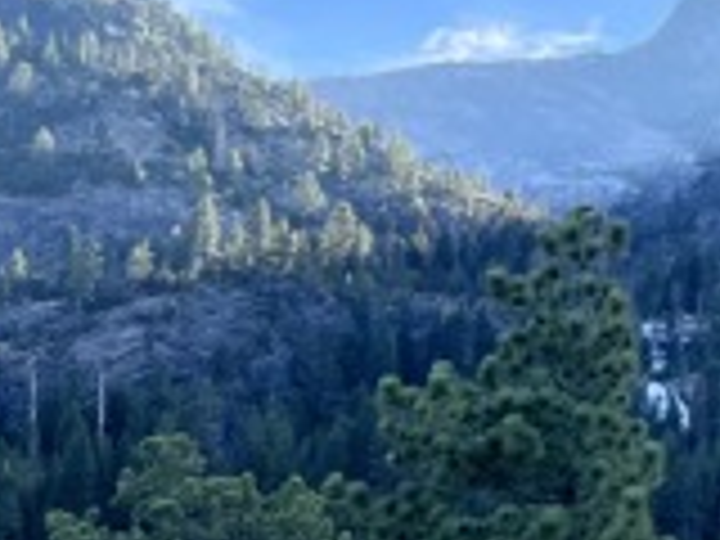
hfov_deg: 16.7
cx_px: 1156
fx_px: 2163
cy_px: 4
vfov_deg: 14.0
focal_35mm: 104
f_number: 1.5
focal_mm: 5.7
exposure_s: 1/2994
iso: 50
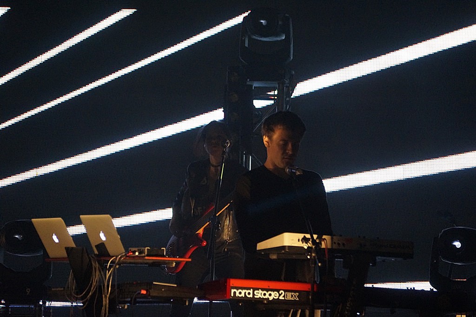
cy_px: 158
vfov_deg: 4.4
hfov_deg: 6.5
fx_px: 4163
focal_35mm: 315
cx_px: 238
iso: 3200
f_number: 5
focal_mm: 210
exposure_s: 1/125
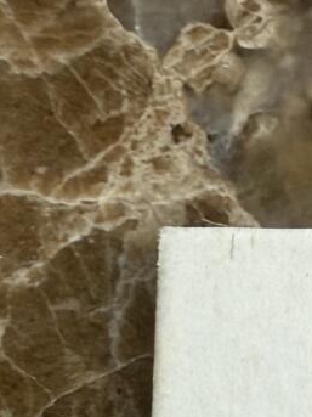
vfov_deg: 14.4
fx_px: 1515
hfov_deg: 10.3
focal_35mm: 126
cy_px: 663
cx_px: 739
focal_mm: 2.22
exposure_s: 1/179
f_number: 2.2
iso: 40
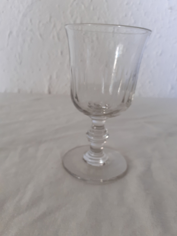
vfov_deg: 65.3
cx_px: 88
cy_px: 118
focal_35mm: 27
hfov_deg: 51.4
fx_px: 184
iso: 125
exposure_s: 1/50
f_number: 1.9
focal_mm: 3.6
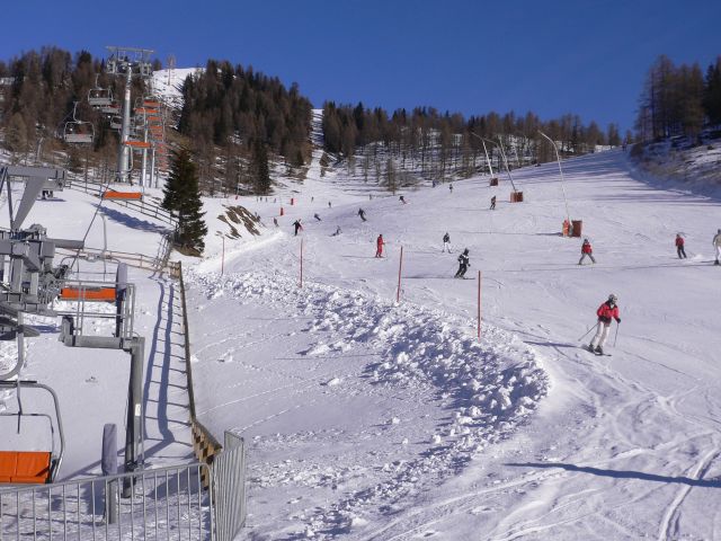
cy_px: 270
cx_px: 360
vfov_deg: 28.6
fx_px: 1062
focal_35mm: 51
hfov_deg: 37.5
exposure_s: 1/500
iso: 80
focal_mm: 8.5
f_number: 6.9
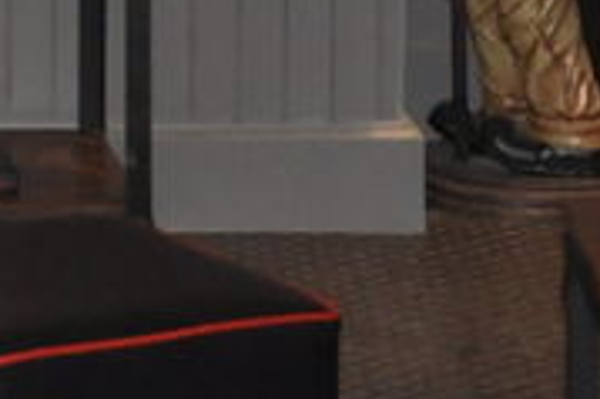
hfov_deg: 7.3
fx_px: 4529
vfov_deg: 4.9
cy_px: -624
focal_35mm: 272
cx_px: -662
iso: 800
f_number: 3.8
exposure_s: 1/30
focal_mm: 24
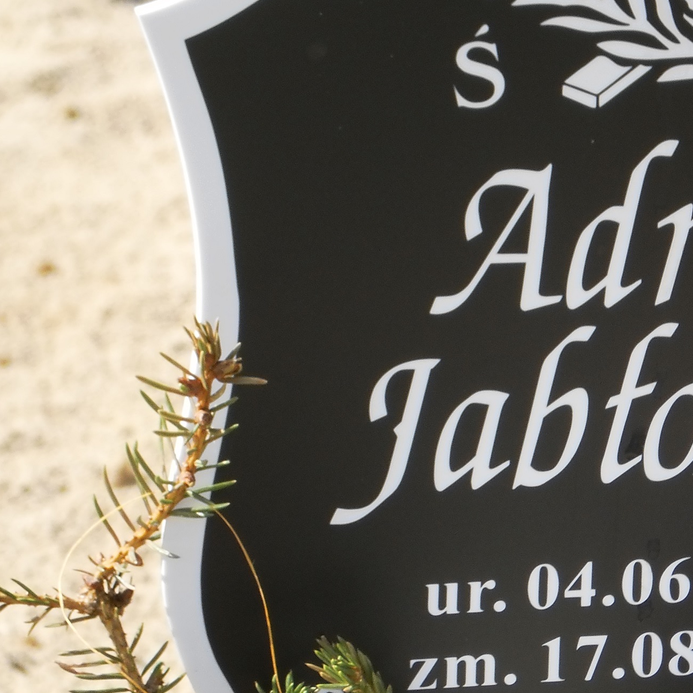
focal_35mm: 205
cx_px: 622
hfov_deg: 8.5
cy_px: 410
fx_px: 4643
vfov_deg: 8.5
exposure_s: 1/250
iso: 100
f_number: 5.9
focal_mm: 18.9
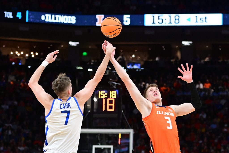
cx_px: 114
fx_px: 496
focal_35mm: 78
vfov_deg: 17.5
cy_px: 76
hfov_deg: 26.0
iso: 4000
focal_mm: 78
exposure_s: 1/1600
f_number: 2.8
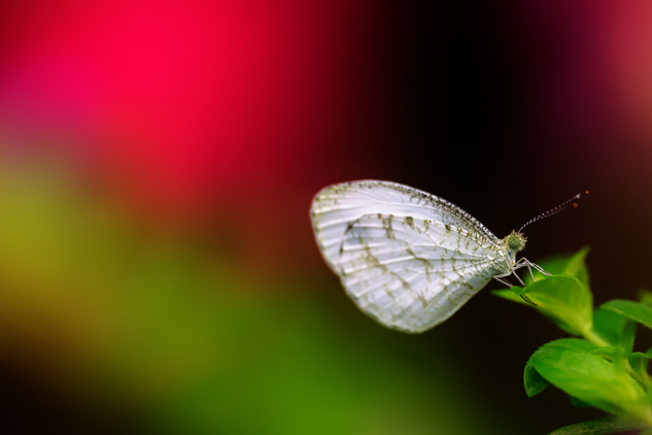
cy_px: 235
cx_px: 513
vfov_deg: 4.7
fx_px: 5270
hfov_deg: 7.1
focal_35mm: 291
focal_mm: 180
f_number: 4
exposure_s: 1/160
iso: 4000
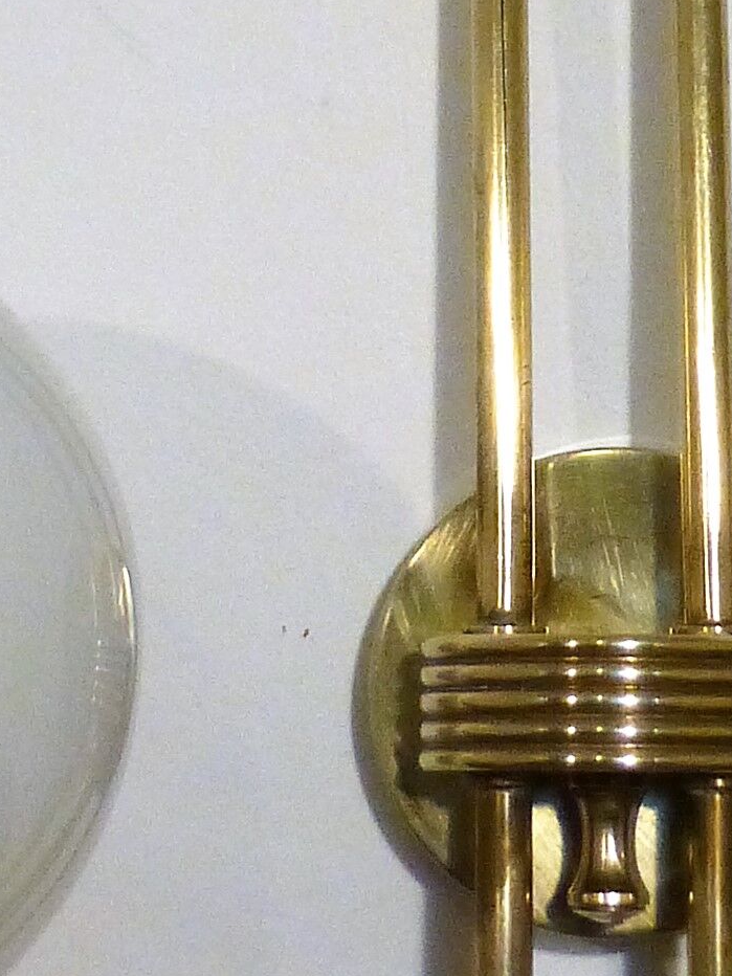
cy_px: 392
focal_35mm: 139
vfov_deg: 14.2
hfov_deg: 10.6
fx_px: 3919
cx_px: 551
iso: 400
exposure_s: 1/160
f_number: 4
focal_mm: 5.4
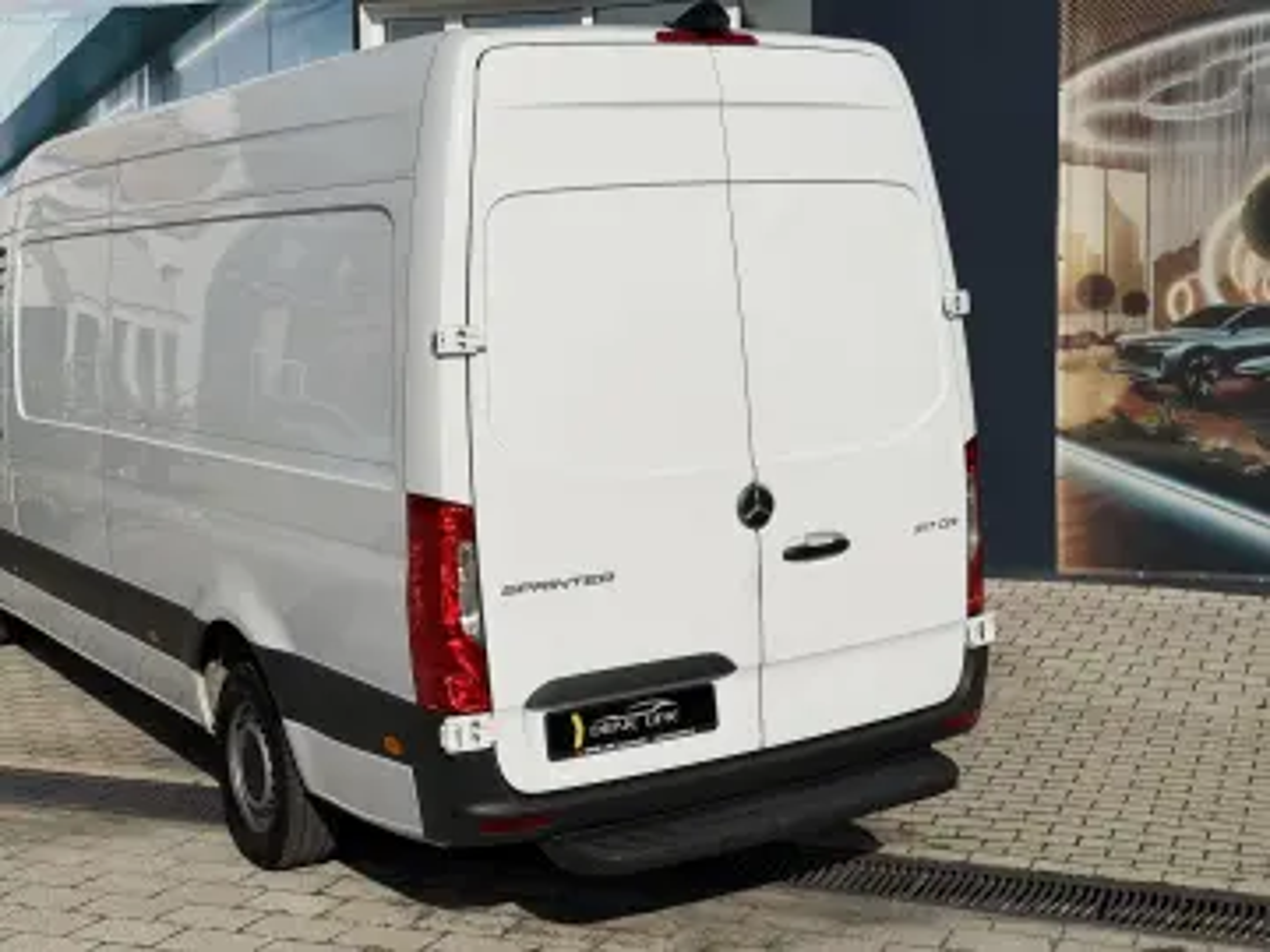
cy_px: 476
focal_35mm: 48
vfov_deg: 30.3
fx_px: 1761
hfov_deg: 39.7
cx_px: 635
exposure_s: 1/27778
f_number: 1.78
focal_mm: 6.76
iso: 80
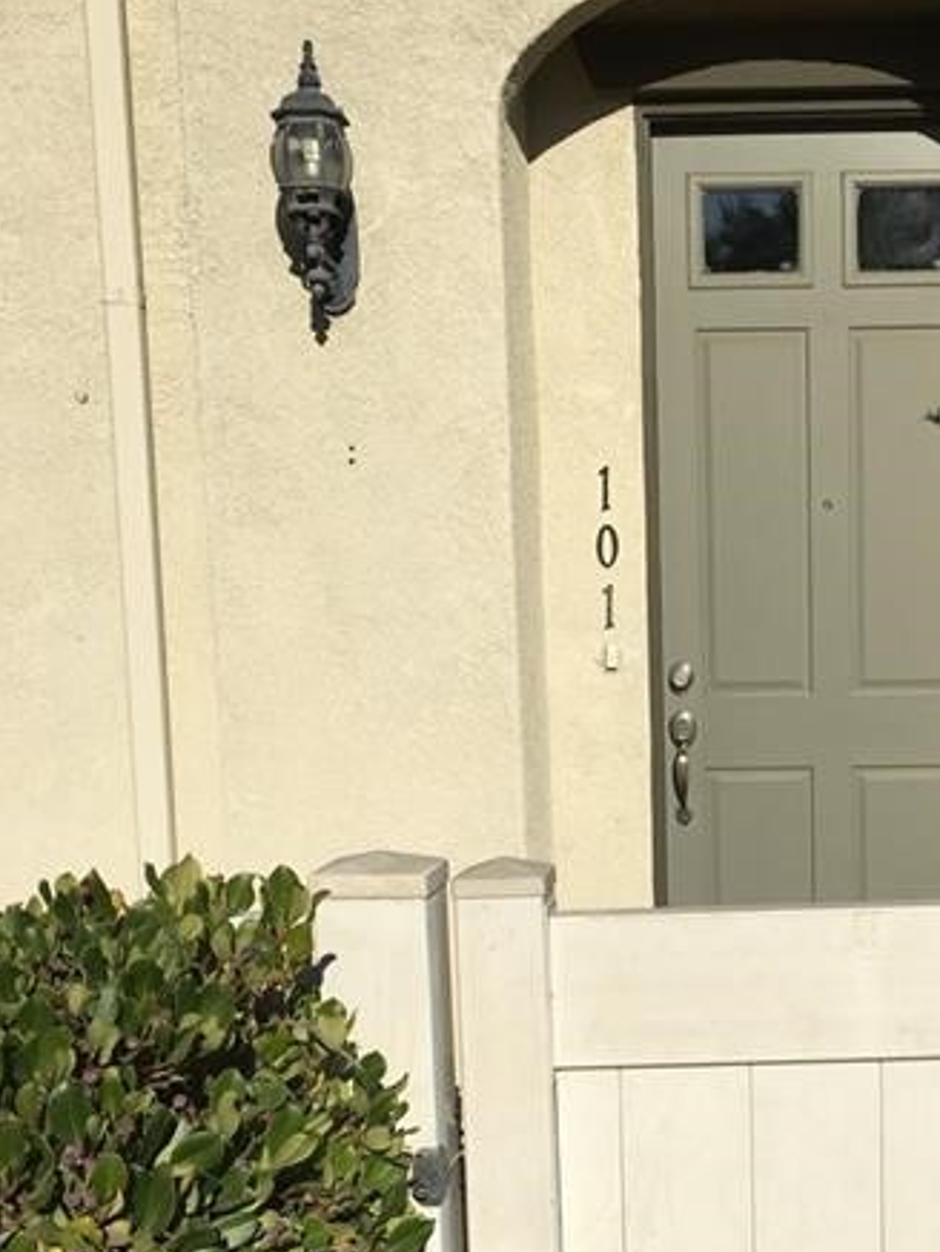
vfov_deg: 36.9
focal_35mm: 51
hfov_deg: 27.9
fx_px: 1846
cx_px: 780
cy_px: 882
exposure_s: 1/3846
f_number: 2.2
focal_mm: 4.15
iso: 25
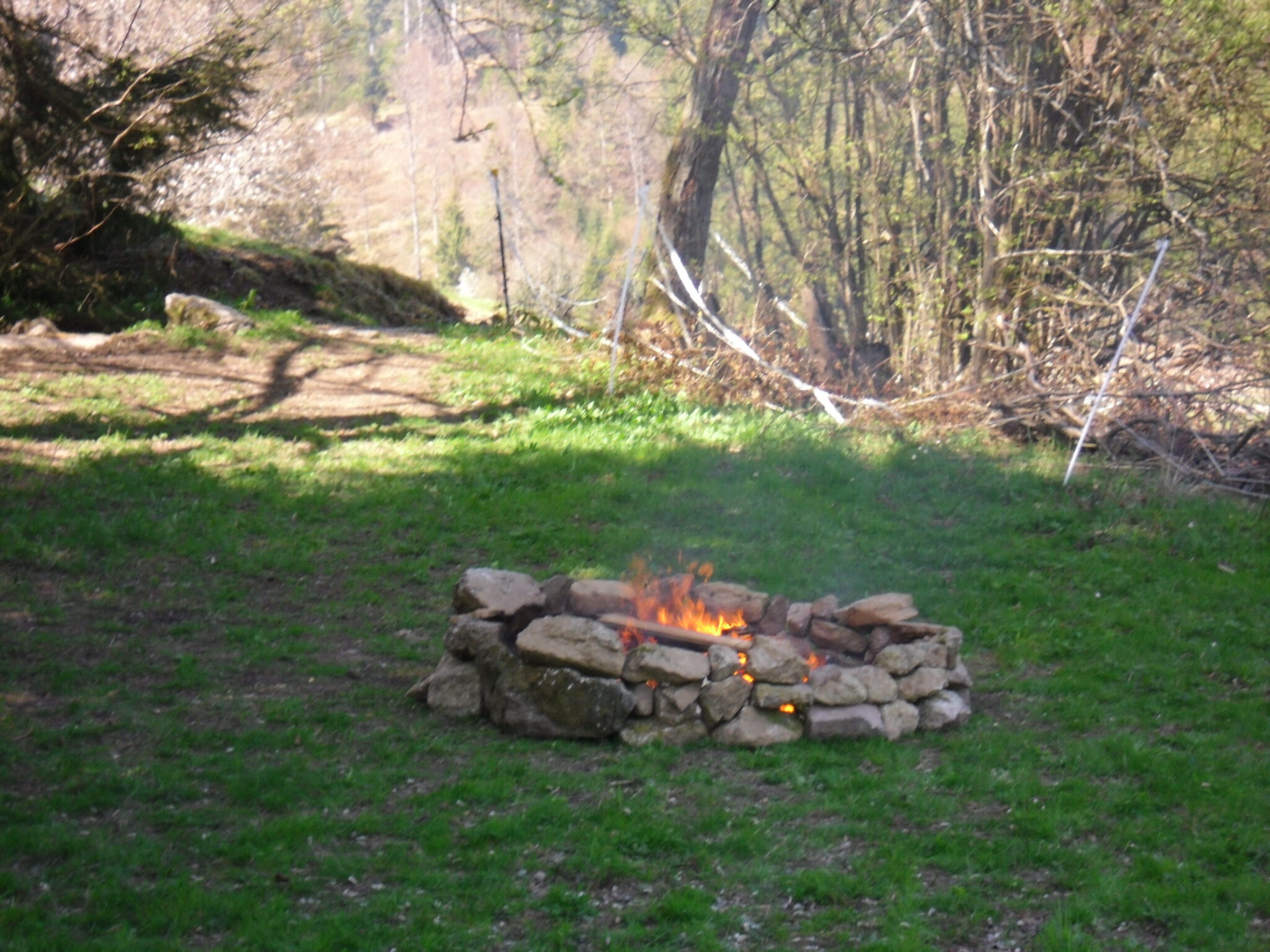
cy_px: 476
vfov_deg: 13.7
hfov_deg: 18.2
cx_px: 635
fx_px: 3962
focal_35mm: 108
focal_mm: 19.6
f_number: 5.9
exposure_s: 1/100
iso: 200
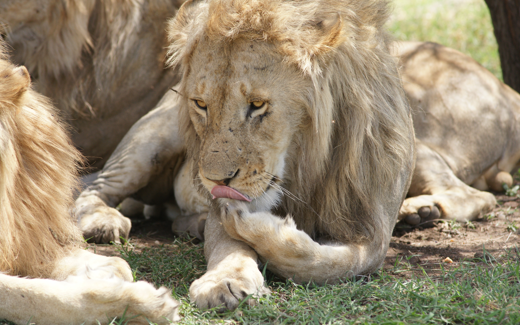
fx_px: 3911
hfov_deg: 7.6
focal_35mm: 276
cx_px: 260
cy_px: 172
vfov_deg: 4.8
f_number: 4
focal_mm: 180
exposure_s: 1/640
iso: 200
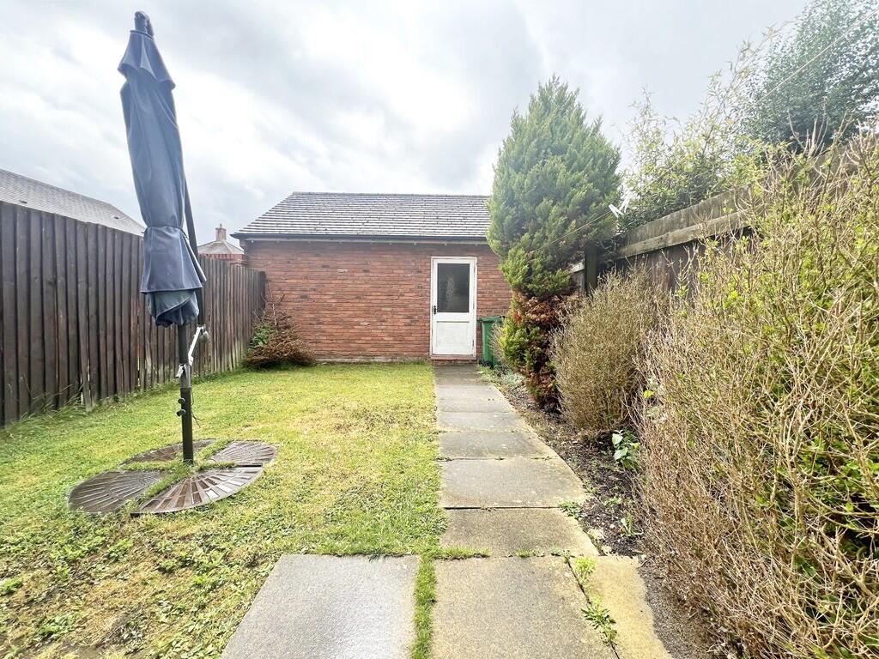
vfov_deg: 89.9
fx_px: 330
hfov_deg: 106.2
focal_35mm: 13
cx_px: 440
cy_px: 330
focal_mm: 1.57
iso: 32
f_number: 1.8
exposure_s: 1/388
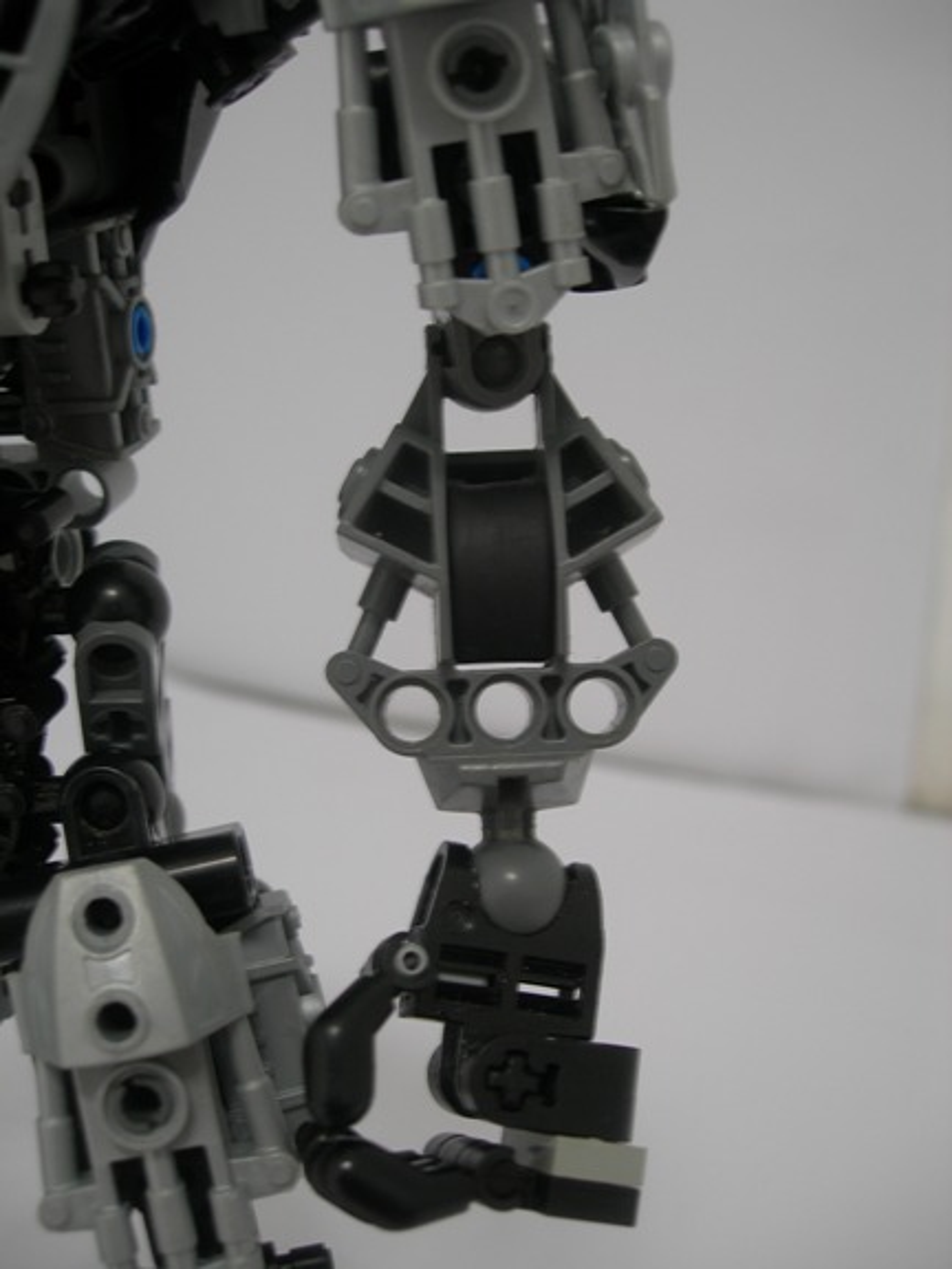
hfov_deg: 37.7
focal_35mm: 38
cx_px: 476
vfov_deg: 49.0
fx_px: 1393
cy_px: 634
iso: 50
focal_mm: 7.8
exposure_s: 1/25.8
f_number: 2.8
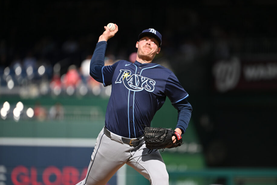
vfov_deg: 3.1
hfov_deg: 4.6
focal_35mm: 447
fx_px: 3440
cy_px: 89
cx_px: 145
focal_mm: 400
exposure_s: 1/4000
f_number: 4
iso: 400
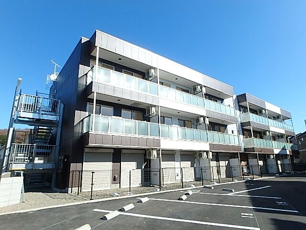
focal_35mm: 21
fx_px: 186
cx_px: 153
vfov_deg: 63.4
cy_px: 115
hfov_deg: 79.0
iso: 125
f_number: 6
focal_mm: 3.7
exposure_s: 1/320
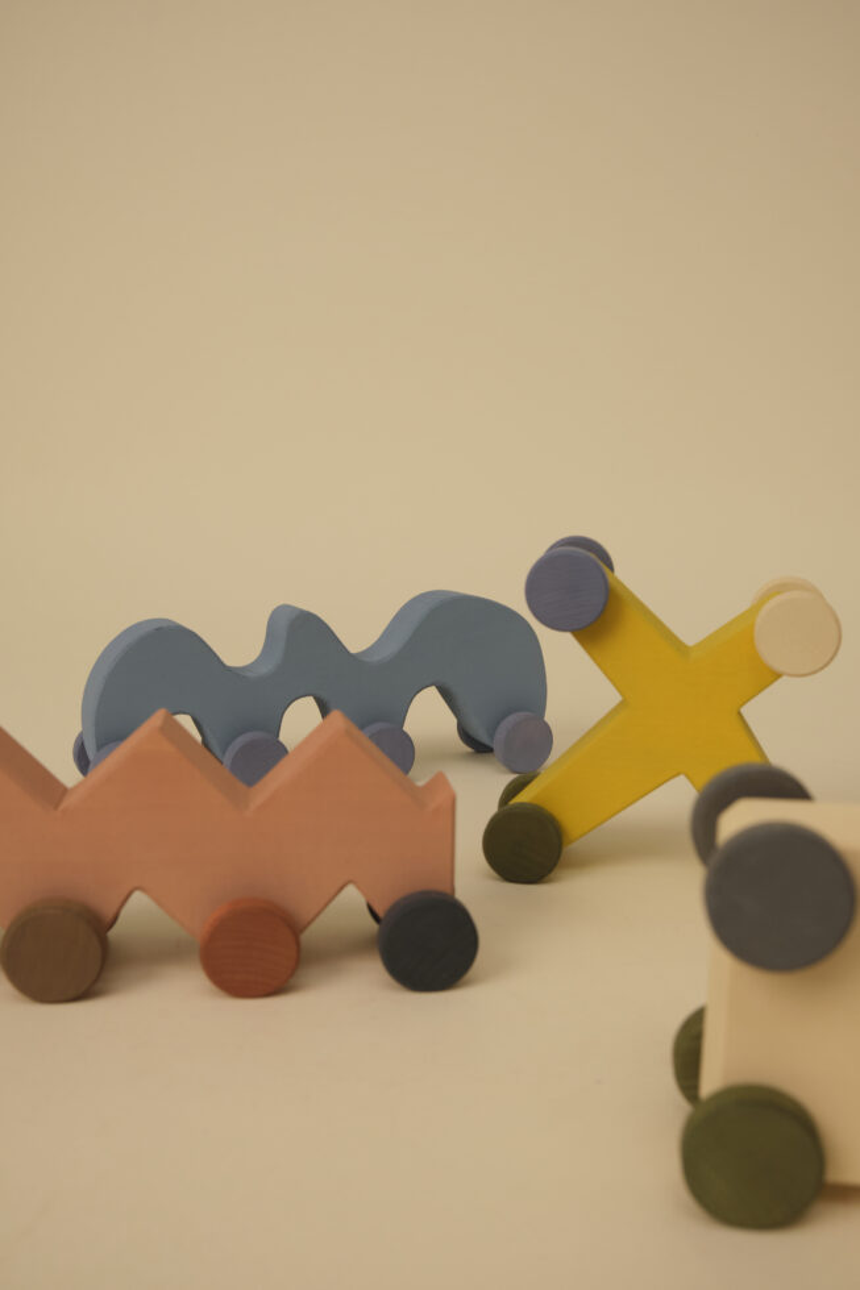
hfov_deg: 37.8
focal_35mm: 35
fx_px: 1255
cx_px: 430
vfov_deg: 54.4
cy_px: 645
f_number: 5.6
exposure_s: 1/250
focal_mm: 23
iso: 800
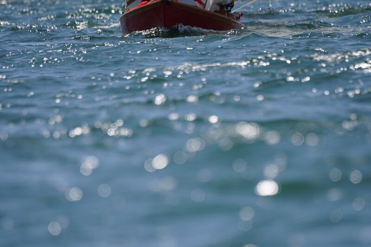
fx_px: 9272
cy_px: 124
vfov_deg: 1.5
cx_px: 186
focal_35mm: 900
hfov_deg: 2.3
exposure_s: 1/1600
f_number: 6.3
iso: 320
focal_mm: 600
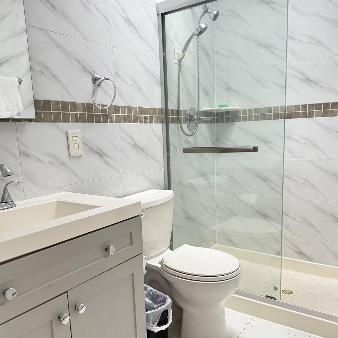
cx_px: 171
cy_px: 190
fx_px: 320
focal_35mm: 29
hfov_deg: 55.6
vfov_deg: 55.5
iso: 400
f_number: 1.78
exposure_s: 1/60
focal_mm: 6.76
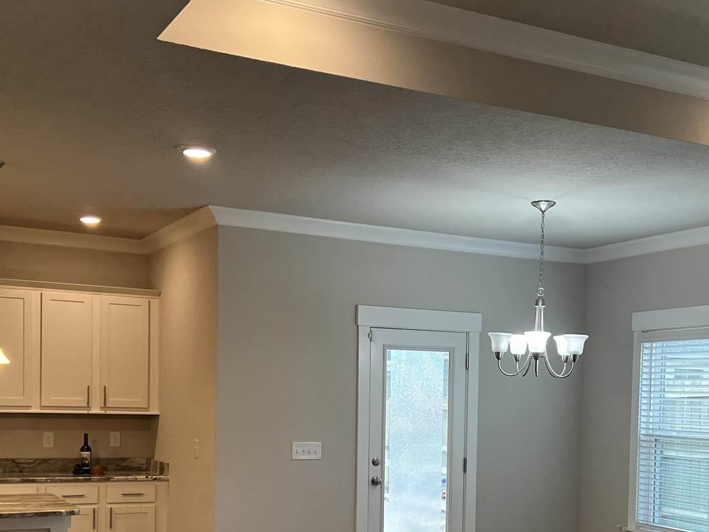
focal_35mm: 50
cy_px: 443
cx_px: 454
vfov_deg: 28.3
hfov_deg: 37.9
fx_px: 1024
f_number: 1.5
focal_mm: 5.7
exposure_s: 1/120
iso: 100
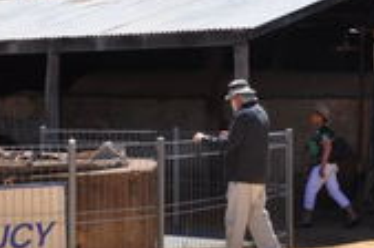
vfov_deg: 12.3
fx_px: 1151
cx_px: 193
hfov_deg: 18.5
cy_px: 73
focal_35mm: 111
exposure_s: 1/200
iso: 200
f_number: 14
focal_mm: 26
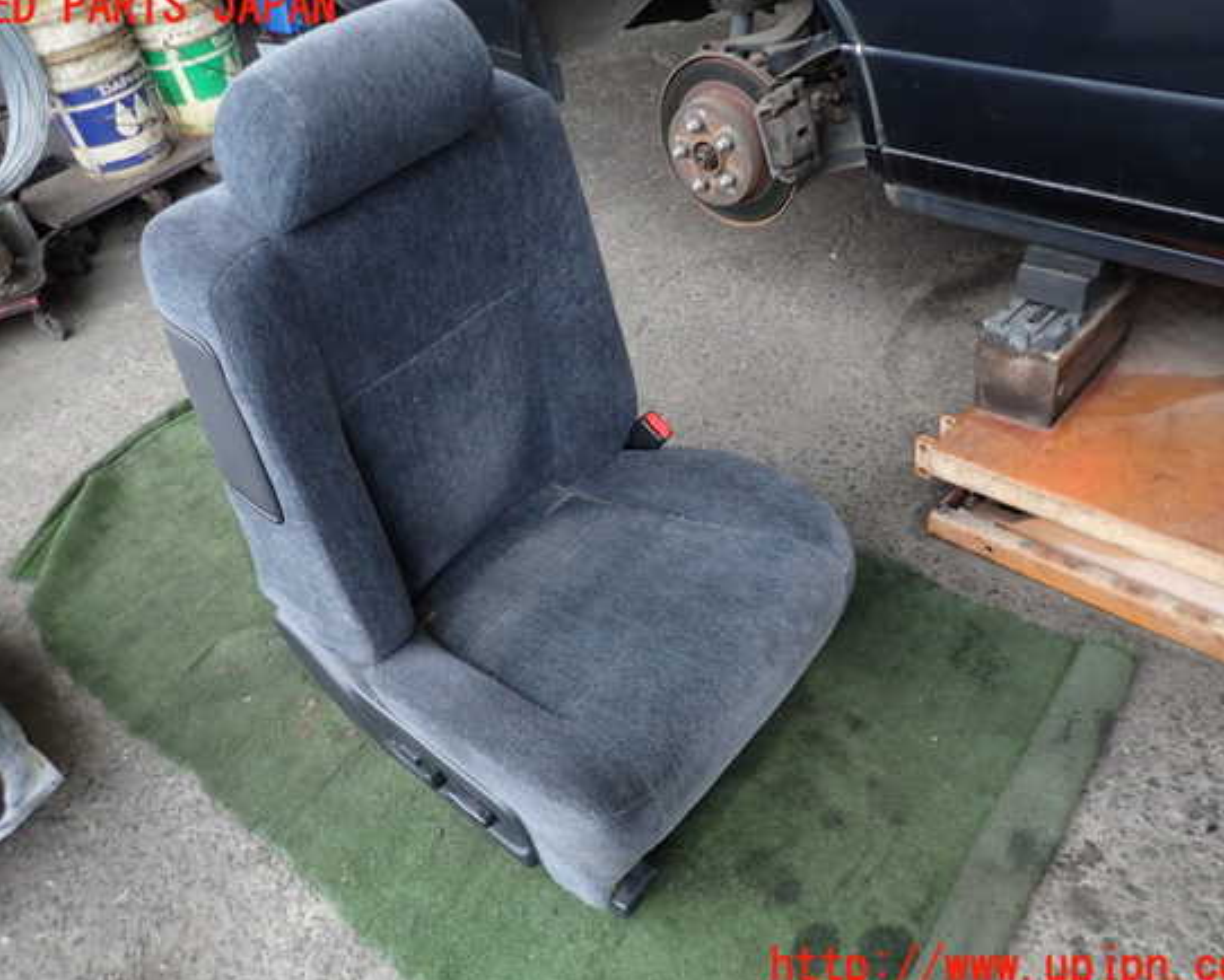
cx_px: 603
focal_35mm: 27
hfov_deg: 64.0
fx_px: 978
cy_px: 488
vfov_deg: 53.2
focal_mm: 4.5
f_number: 2
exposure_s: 1/50
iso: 200
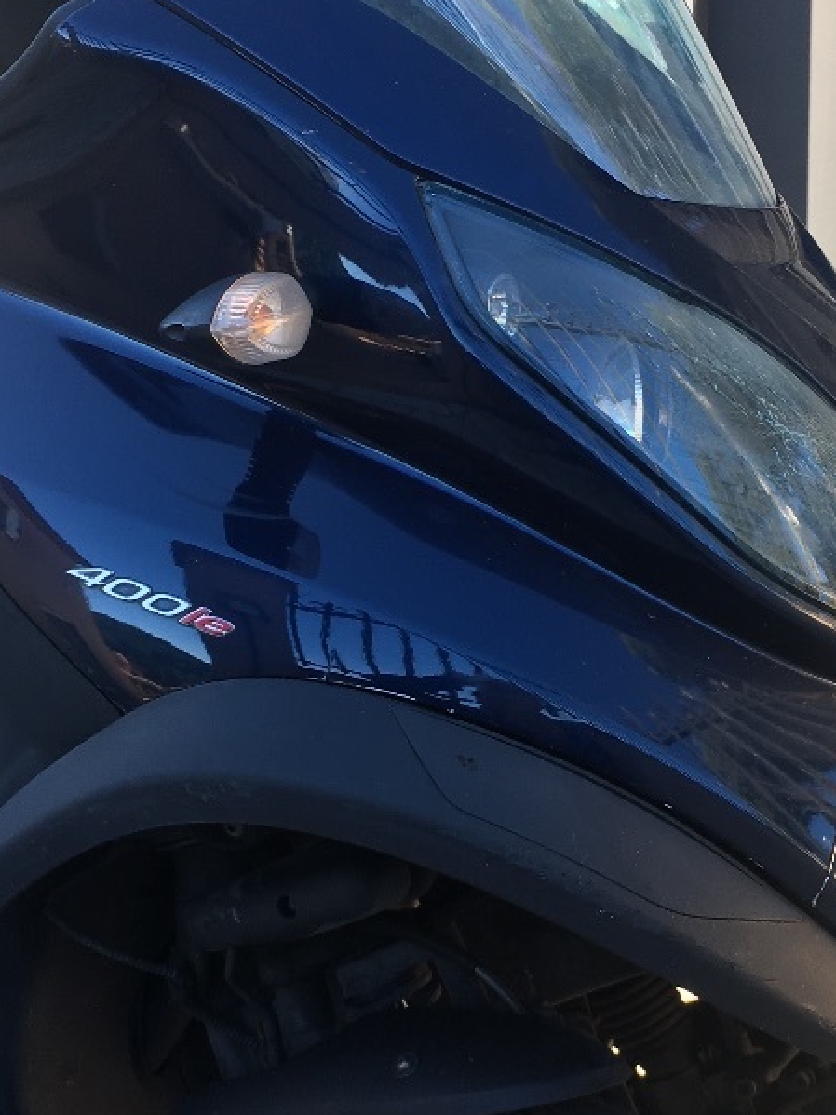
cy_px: 687
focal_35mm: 62
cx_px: 547
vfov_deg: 31.1
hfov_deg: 23.6
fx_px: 1997
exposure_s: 1/121
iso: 25
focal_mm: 4.15
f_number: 2.2
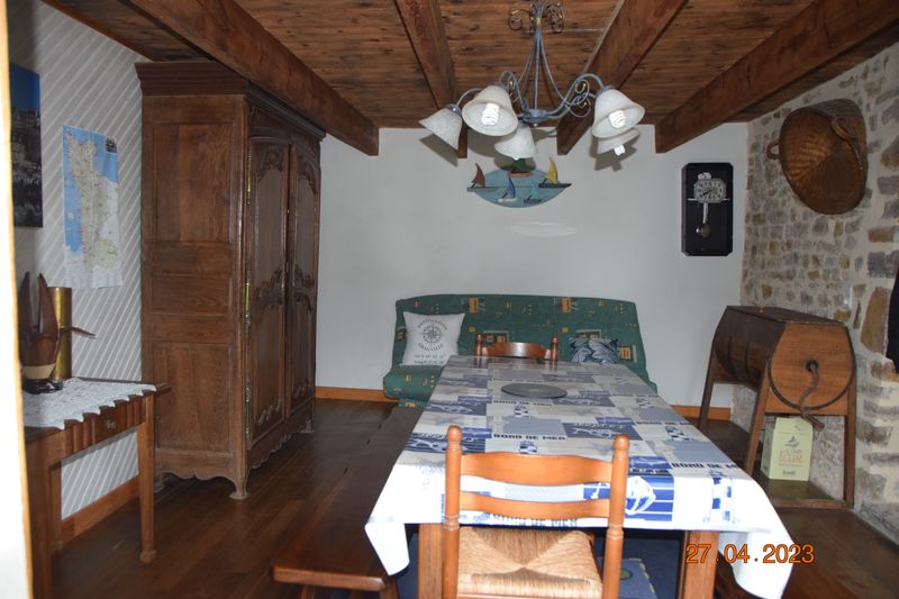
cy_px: 300
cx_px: 450
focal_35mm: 27
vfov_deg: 47.9
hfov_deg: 67.4
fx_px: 674
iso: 1400
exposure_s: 1/60
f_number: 3.5
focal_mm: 18
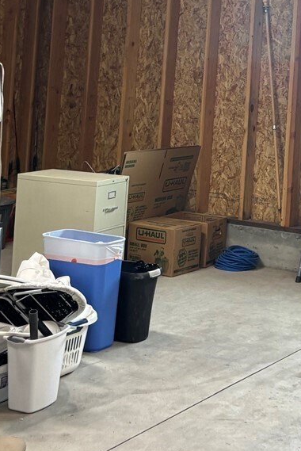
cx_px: 320
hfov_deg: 17.4
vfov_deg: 25.4
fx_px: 952
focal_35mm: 76
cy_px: 10
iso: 250
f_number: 1.6
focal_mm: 5.96
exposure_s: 1/41
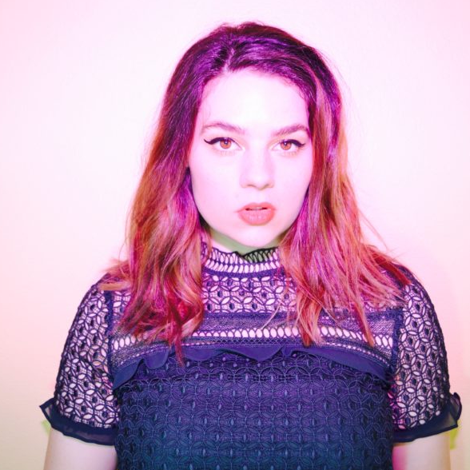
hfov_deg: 42.8
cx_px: 234
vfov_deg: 42.8
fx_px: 599
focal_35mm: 39
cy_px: 236
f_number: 3.8
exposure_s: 1/30
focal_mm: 20
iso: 140
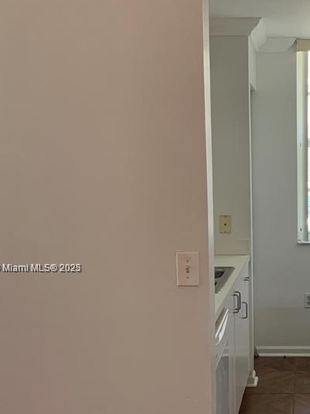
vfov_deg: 33.0
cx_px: 286
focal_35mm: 58
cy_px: 269
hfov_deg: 24.4
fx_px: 693
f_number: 1.8
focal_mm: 4.25
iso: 64
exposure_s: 1/60
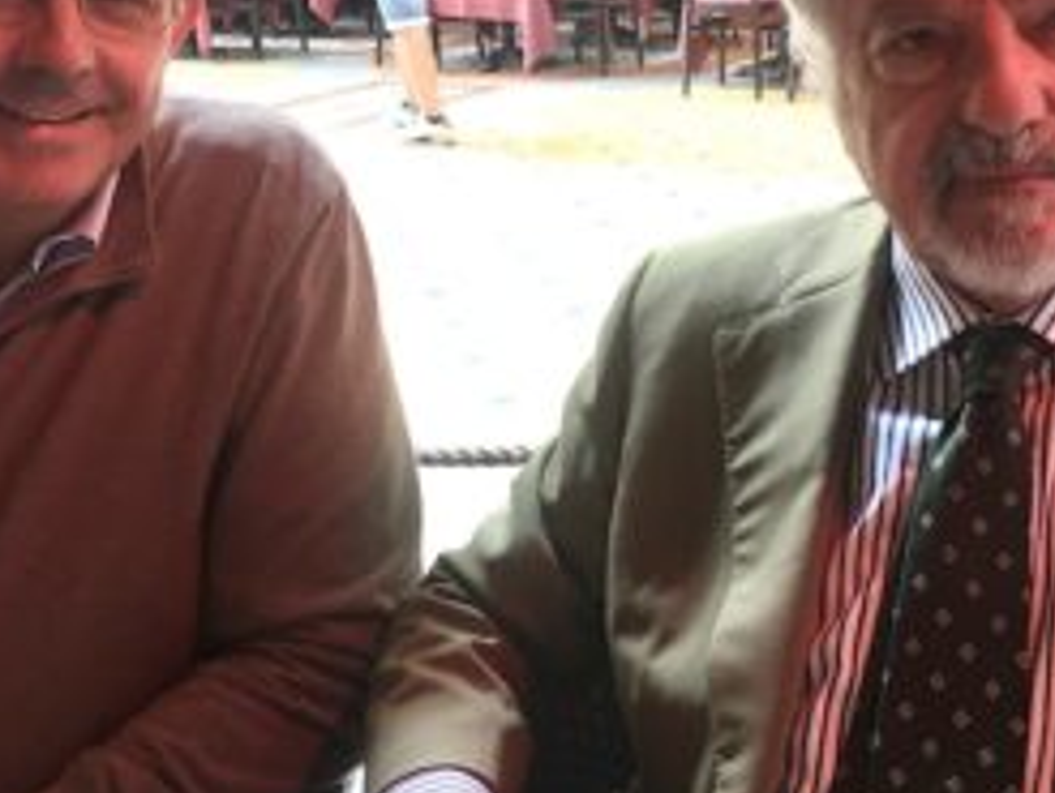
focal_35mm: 55
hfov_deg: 34.6
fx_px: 1678
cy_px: 159
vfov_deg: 26.1
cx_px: 684
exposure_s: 1/33
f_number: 2.2
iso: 50
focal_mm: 4.15
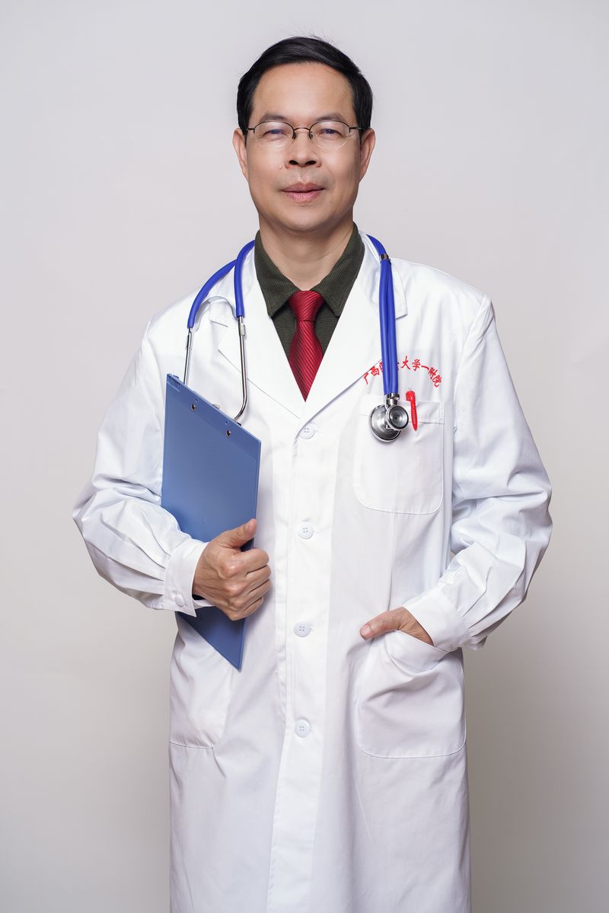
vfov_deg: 23.9
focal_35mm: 85
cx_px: 304
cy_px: 456
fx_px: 2155
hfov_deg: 16.1
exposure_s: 1/160
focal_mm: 85
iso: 160
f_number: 5.6
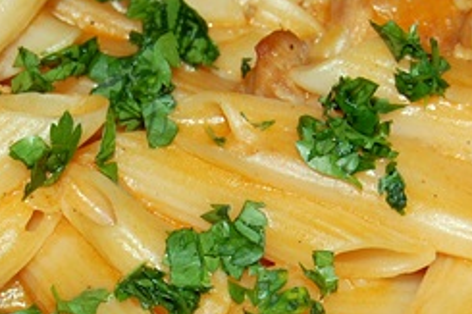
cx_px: 96
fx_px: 2238
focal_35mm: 171
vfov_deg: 8.0
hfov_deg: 12.0
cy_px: 327
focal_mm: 31
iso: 200
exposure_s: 1/200
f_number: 7.1
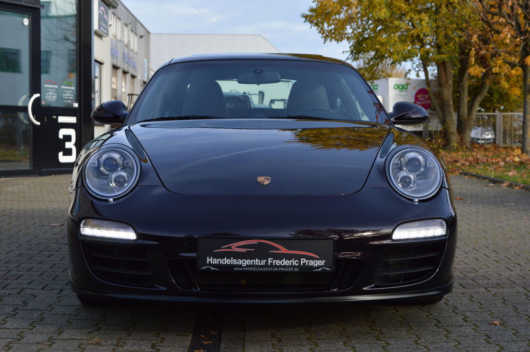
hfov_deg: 31.9
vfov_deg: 21.5
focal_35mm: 63
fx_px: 926
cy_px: 176
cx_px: 265
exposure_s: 1/200
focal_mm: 42
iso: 100
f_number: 7.1
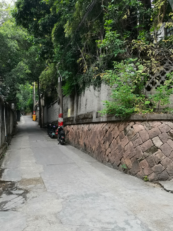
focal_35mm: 34
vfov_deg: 54.0
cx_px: 86
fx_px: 227
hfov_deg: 41.8
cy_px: 116
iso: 160
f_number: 1.8
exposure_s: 1/100
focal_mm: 5.58
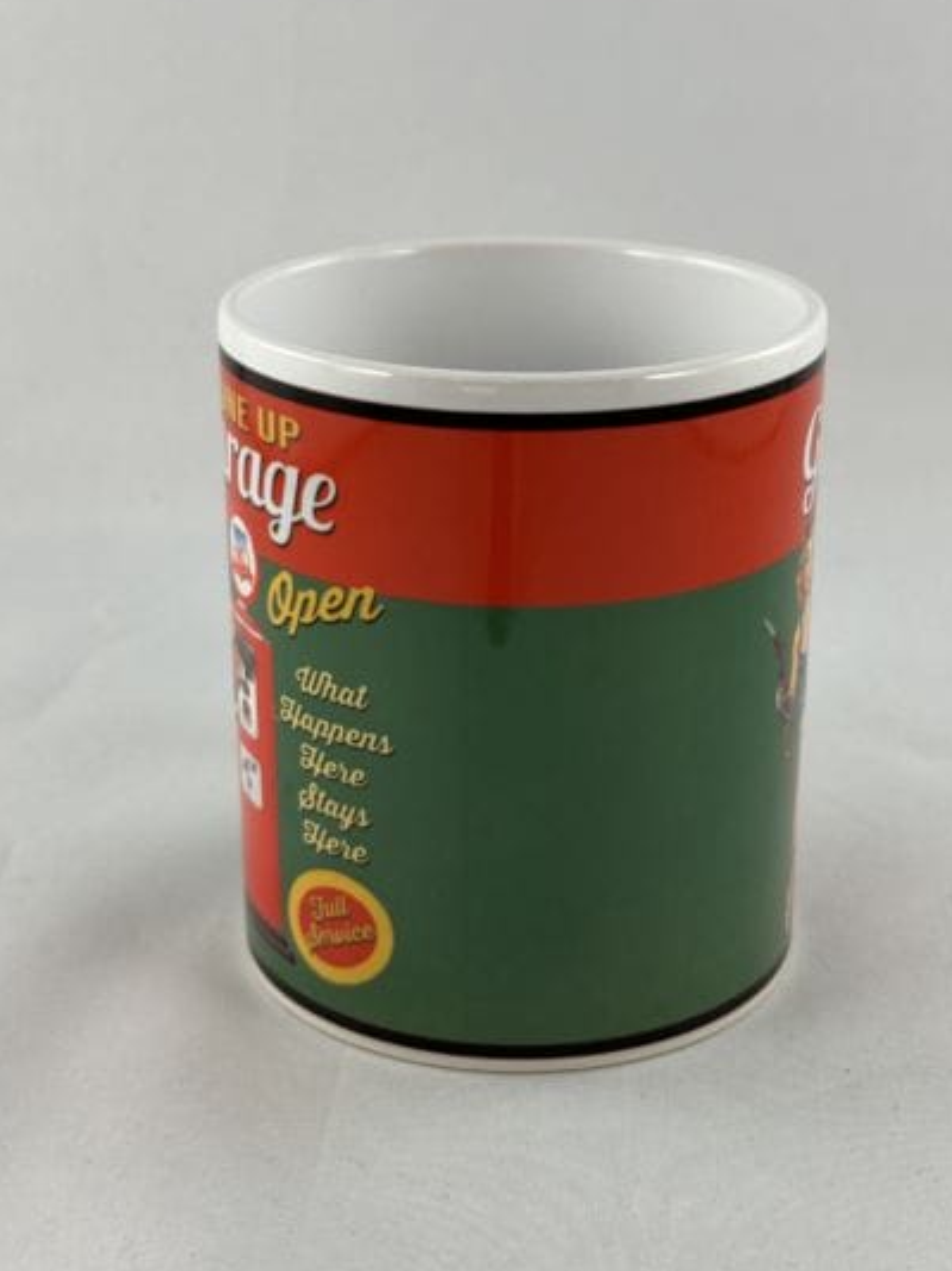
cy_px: 644
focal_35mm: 60
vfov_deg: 32.2
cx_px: 493
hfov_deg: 24.4
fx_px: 2202
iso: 50
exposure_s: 1/100
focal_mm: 6.86
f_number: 1.78
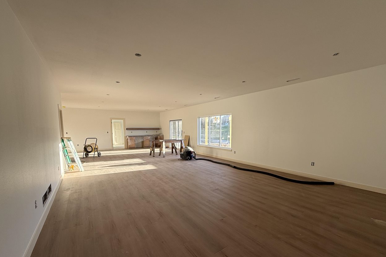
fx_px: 161
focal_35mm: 15
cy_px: 144
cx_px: 193
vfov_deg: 77.0
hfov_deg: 100.4
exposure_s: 1/152
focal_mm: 2.22
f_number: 2.2
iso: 50
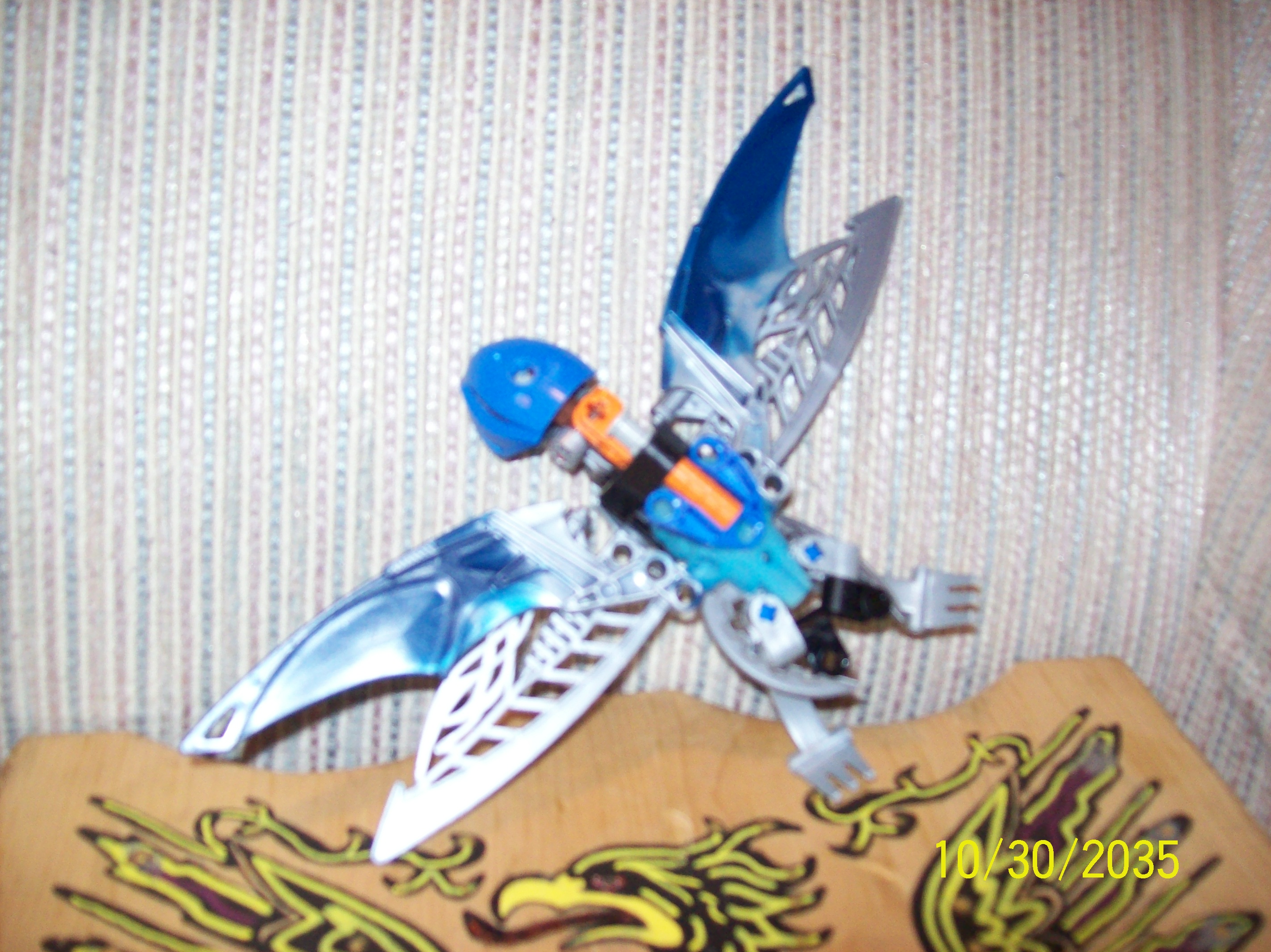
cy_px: 476
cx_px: 636
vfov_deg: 39.6
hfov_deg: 51.4
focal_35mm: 36
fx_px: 1321
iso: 200
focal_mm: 6
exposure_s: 1/64
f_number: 2.7
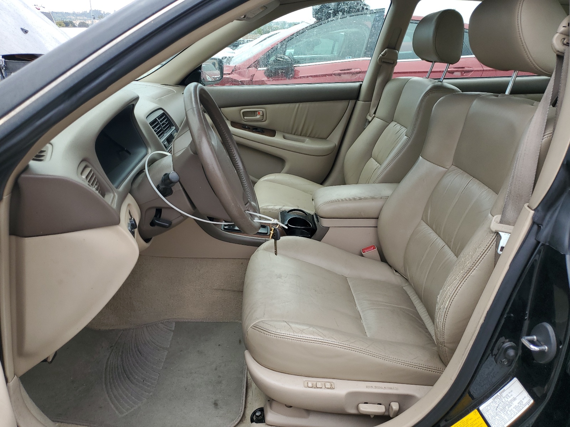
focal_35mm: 26
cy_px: 214
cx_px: 285
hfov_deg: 67.3
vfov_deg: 53.1
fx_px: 428
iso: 50
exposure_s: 1/909
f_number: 1.5
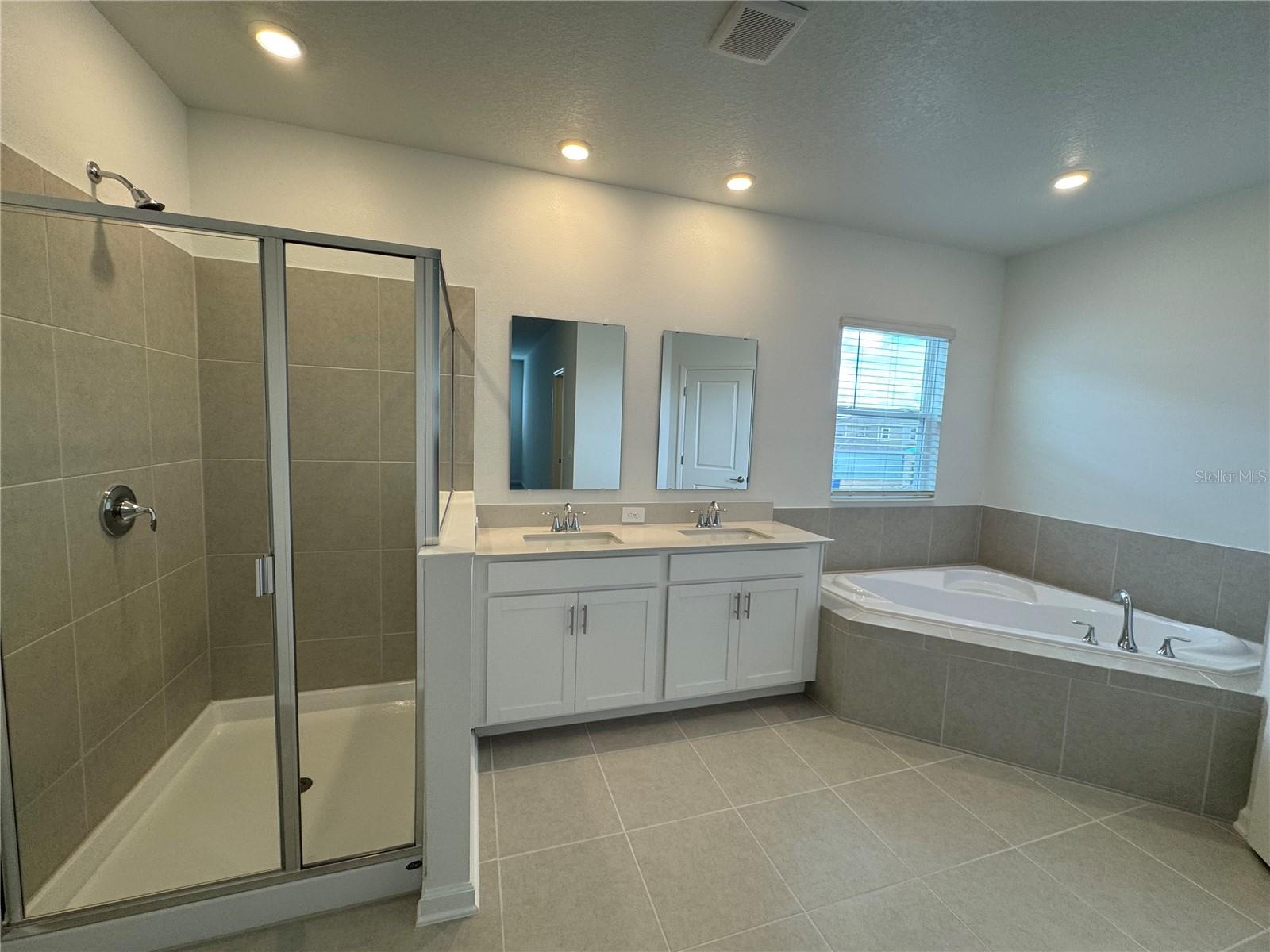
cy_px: 476
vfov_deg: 85.7
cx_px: 635
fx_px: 514
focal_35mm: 14
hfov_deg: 102.1
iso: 125
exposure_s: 1/120
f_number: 2.2
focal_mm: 2.22
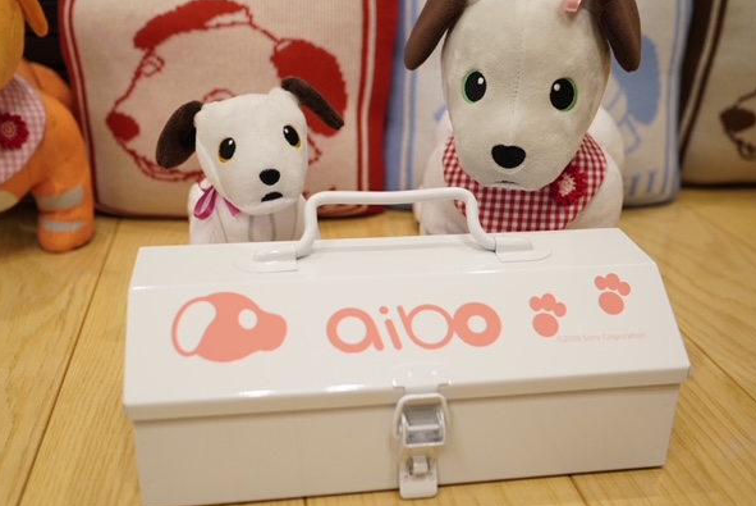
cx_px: 382
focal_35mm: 39
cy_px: 272
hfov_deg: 49.5
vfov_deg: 34.2
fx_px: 820
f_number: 2.5
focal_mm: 24
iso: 400
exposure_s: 1/40
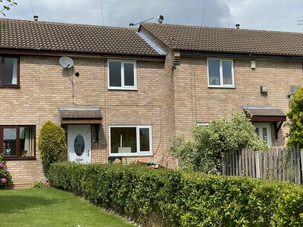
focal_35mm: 52
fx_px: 455
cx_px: 152
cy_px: 114
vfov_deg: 28.0
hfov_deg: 36.8
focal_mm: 6
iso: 20
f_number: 2
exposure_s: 1/1229
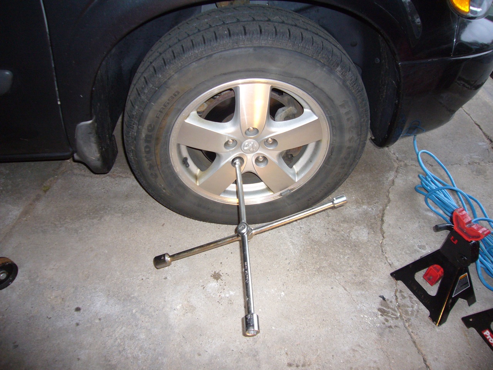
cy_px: 185
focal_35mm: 28
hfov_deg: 63.4
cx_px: 246
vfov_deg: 49.7
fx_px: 399
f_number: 2.8
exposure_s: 1/30
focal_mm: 4.6
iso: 125
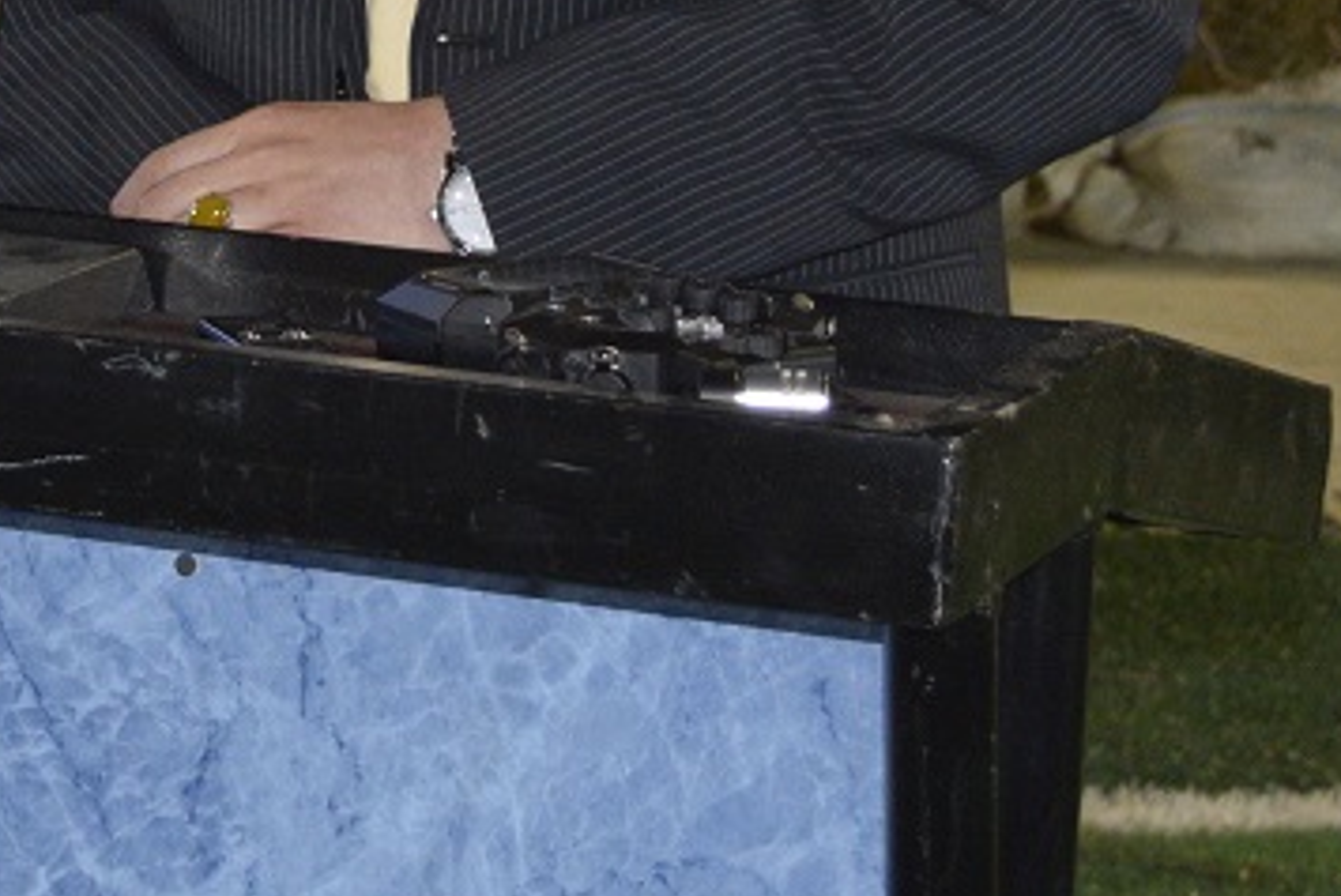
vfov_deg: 7.6
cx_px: 8
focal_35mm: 179
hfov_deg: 11.4
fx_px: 6673
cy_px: -279
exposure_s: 1/60
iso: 1800
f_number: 4.5
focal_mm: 34
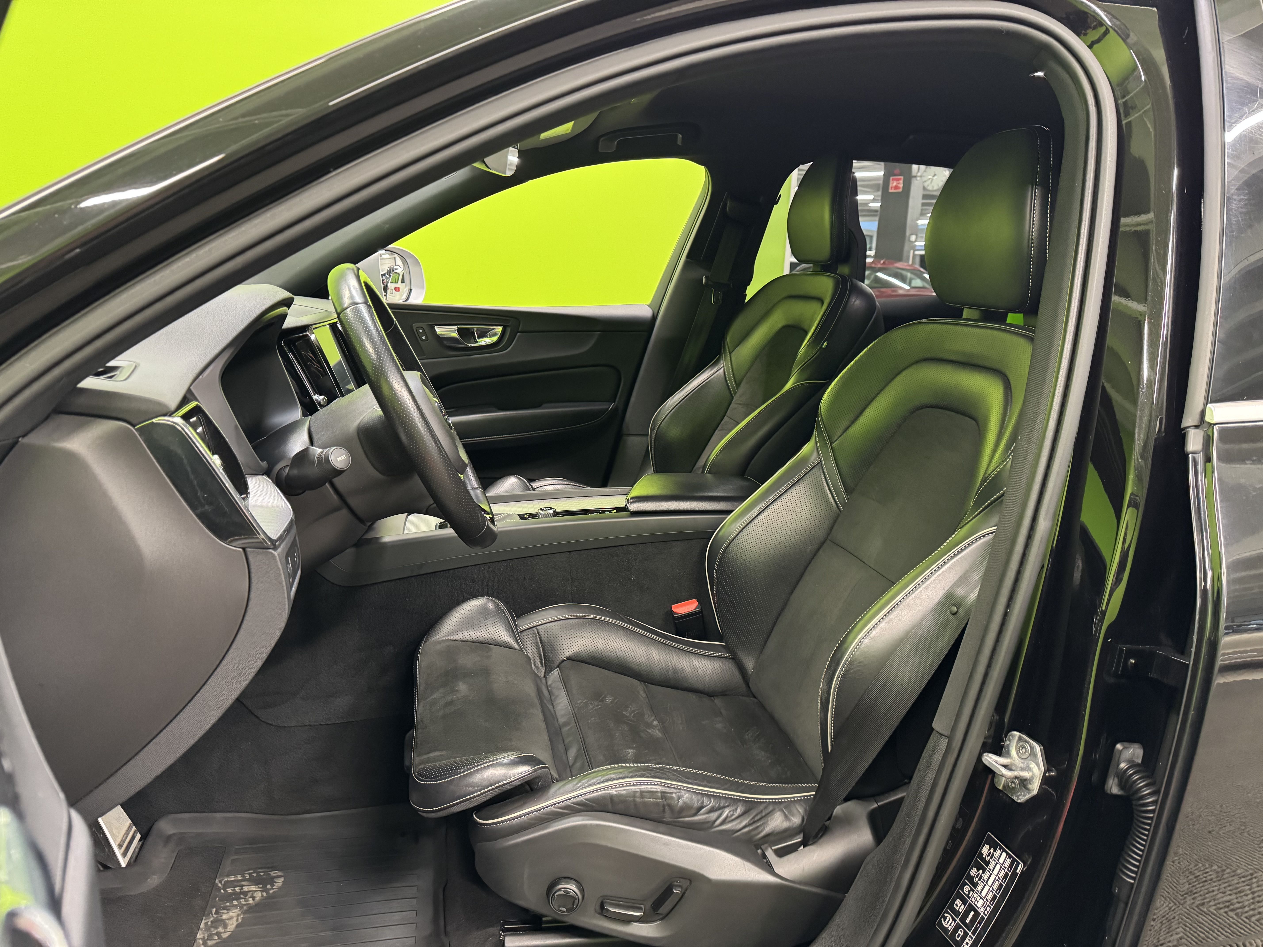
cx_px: 632
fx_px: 876
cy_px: 474
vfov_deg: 56.8
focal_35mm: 24
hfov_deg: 71.6
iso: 800
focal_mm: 6.76
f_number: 1.78
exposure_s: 1/50
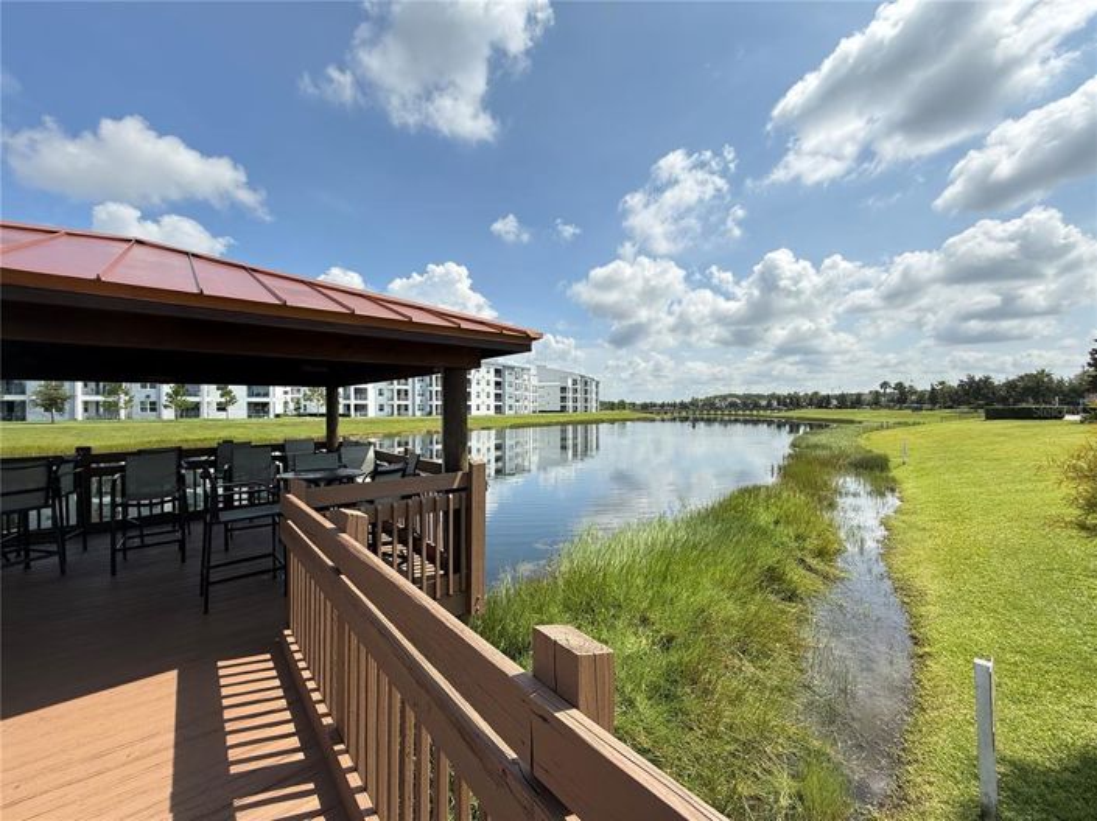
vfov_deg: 85.6
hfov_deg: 102.1
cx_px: 548
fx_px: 443
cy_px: 410
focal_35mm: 14
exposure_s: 1/742
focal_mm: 2.22
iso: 20
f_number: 2.2
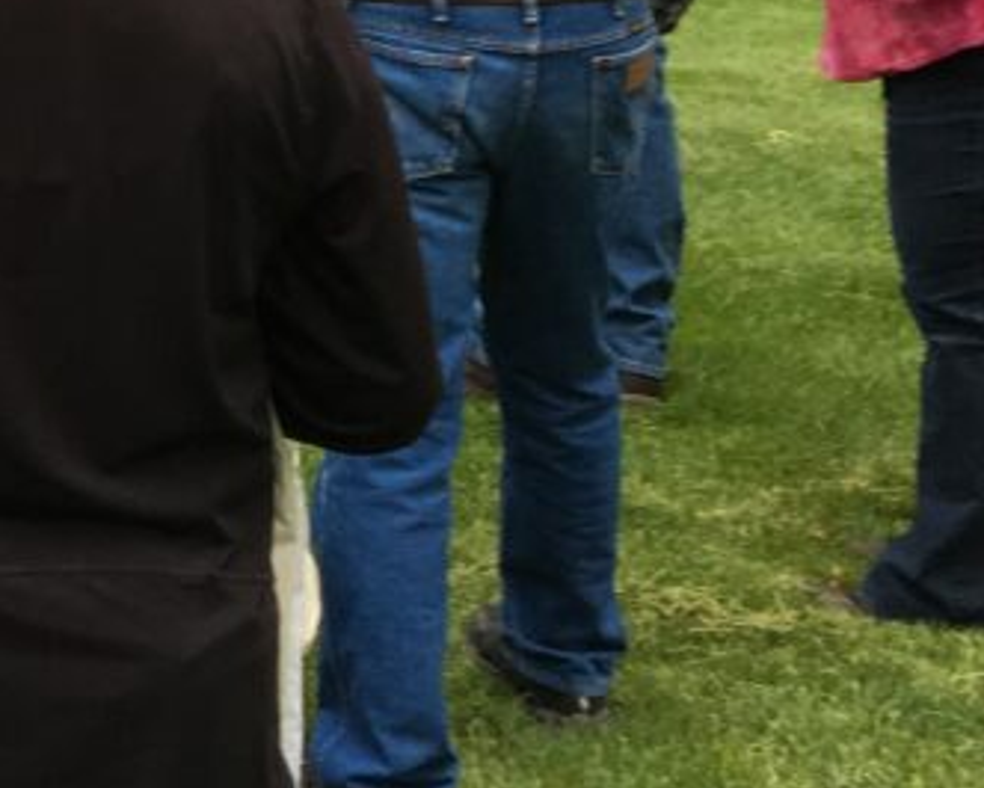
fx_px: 3176
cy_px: -347
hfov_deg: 15.7
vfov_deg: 13.4
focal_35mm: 109
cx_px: -625
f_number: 2.2
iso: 32
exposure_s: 1/120
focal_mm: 4.15
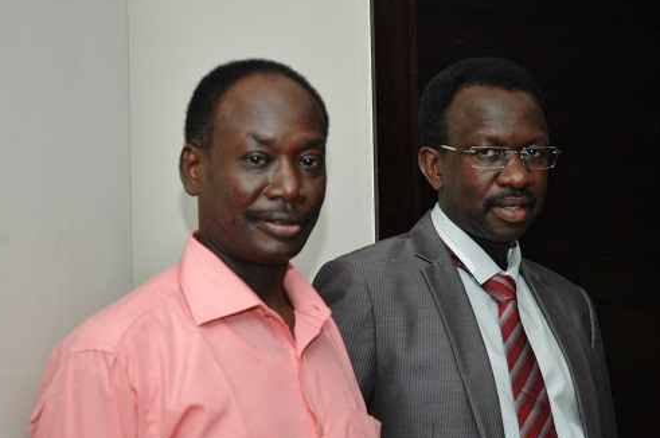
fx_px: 1684
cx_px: 393
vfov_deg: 14.8
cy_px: 187
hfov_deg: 22.1
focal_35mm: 92
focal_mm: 50
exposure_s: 1/60
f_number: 4.8
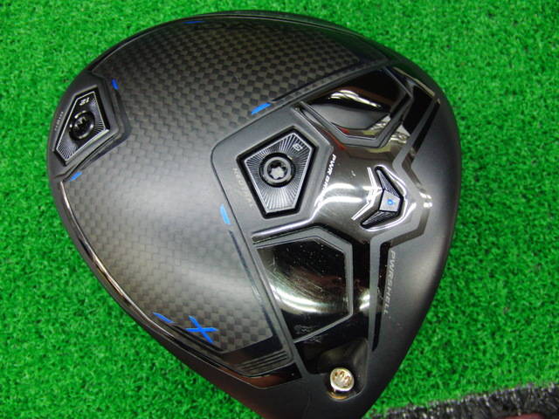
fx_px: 597
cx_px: 280
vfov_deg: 38.7
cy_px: 210
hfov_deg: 50.1
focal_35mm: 37
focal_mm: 6.42
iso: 400
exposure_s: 1/30
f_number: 3.6
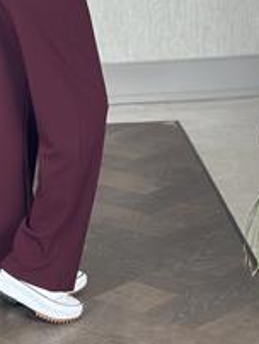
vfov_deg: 15.9
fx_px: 1195
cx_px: 32
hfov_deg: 12.3
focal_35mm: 120
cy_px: -36
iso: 125
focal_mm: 6.86
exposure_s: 1/94
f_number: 1.78
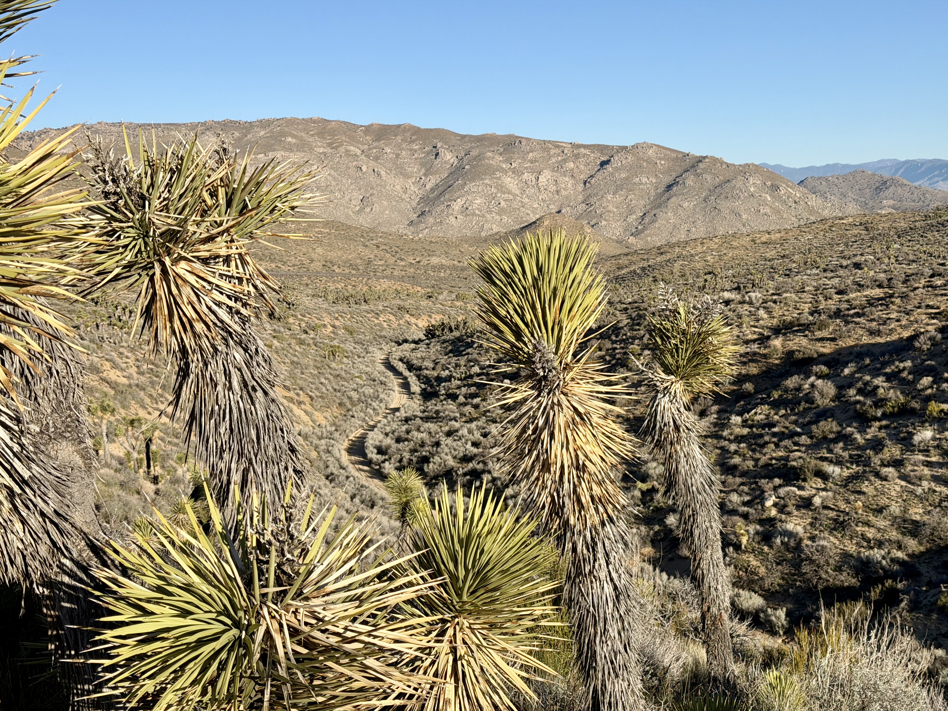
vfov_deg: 30.3
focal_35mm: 48
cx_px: 474
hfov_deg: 39.7
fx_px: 1315
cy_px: 356
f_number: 1.78
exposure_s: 1/5208
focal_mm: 6.76
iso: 64
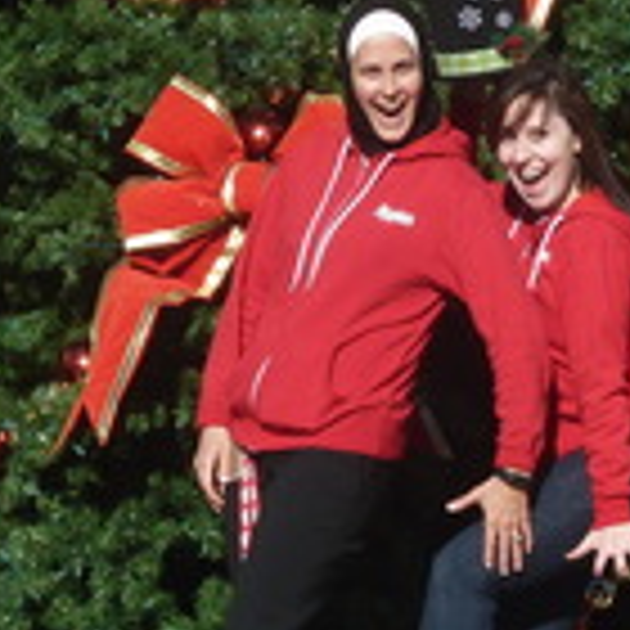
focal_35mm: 363
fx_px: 7474
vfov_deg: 4.8
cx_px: 446
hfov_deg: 4.8
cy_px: 243
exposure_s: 1/500
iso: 80
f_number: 4.4
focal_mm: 21
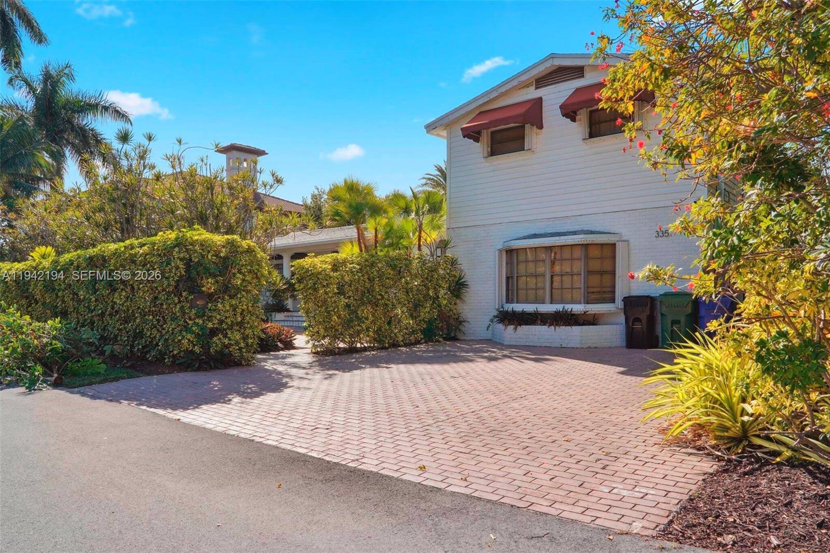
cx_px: 415
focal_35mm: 24
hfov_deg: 73.8
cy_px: 276
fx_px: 553
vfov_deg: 53.1
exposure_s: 1/1250
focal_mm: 24
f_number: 11
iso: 400
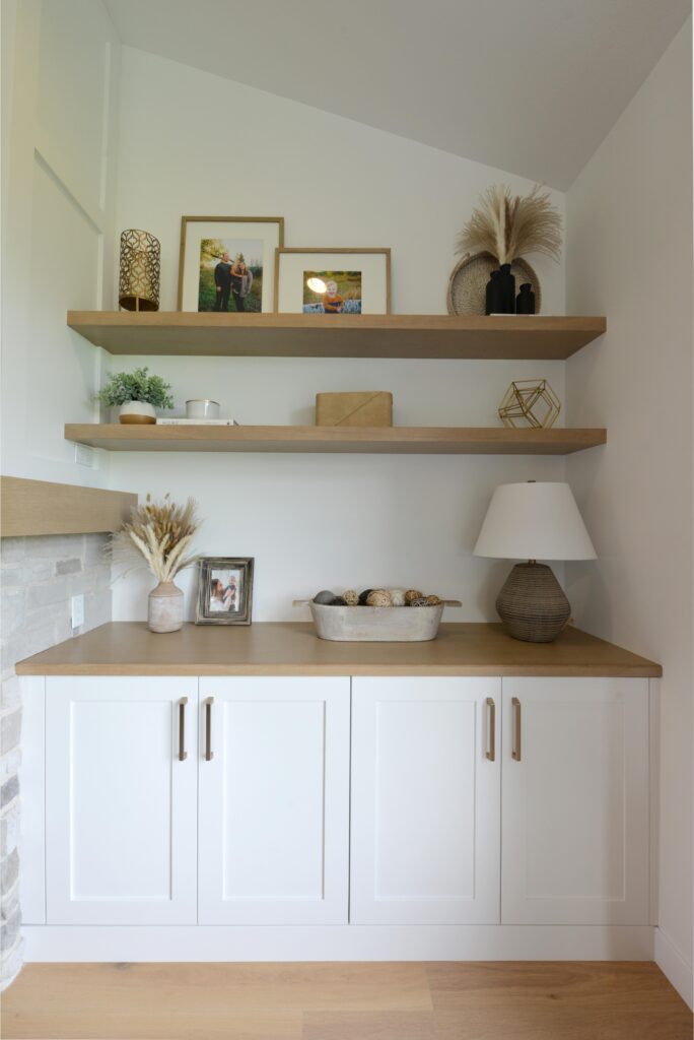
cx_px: 347
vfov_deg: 96.7
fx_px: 462
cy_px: 520
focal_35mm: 16
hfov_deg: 73.8
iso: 1000
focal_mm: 16
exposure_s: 1/80
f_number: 8
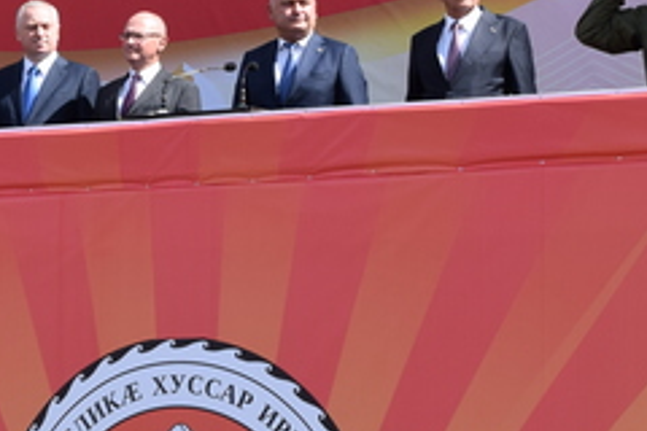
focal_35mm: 175
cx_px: 313
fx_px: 3139
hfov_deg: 11.8
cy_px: 106
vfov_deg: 7.9
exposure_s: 1/320
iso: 200
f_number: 8
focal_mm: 35
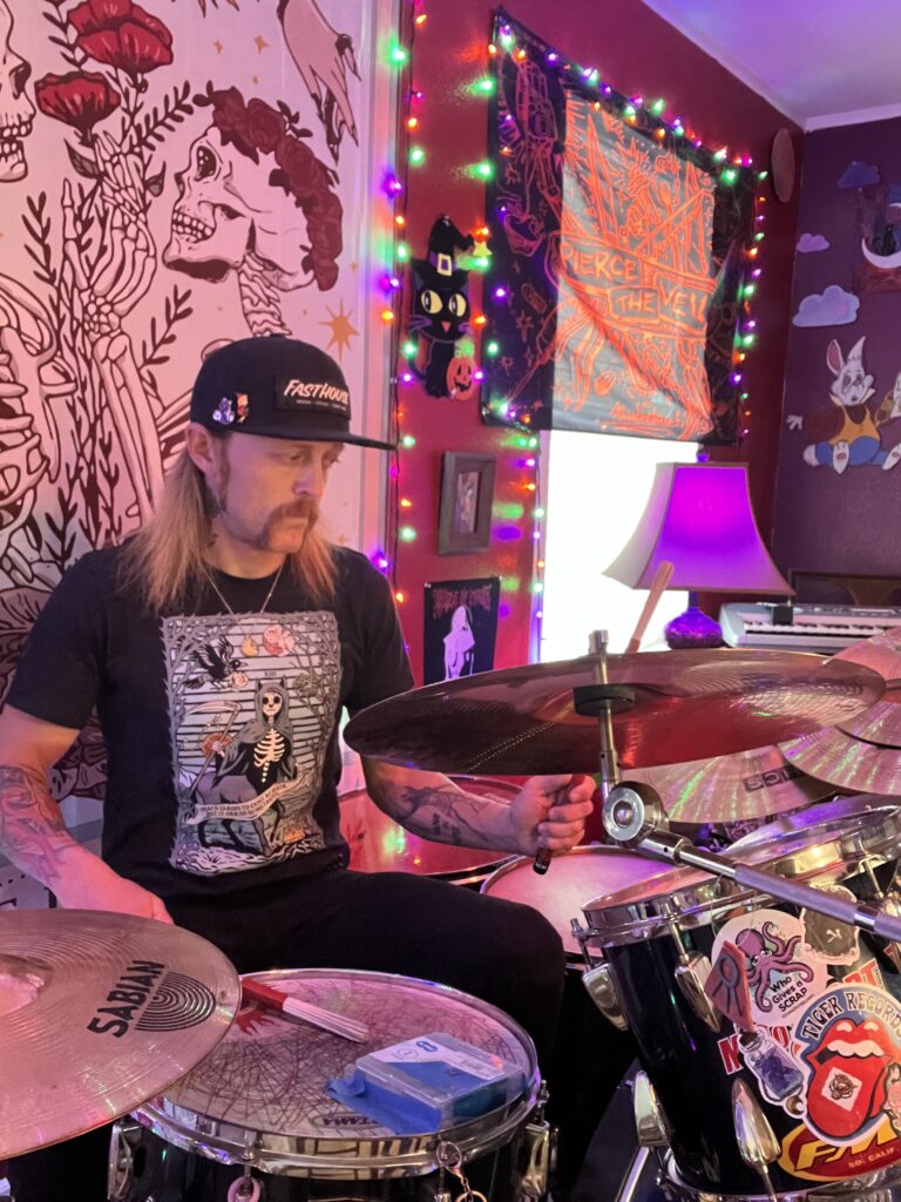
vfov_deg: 60.0
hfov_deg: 46.8
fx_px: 1041
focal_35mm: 30
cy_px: 601
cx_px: 450
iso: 800
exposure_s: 1/15
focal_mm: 2.71
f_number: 2.2
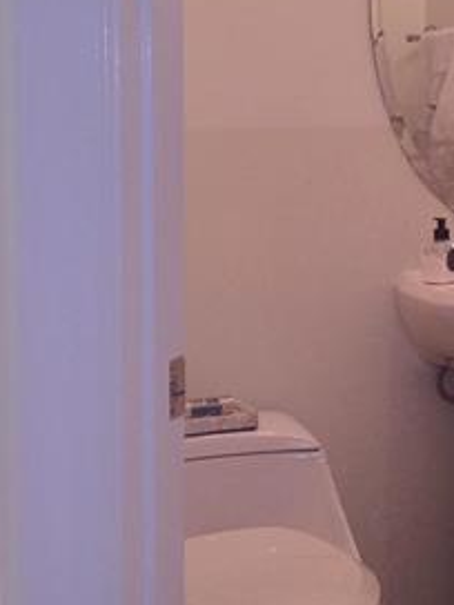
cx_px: 507
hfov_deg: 17.4
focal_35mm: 82
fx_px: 1434
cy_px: 220
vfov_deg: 23.8
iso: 32
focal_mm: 4.15
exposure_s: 1/64
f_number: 2.2
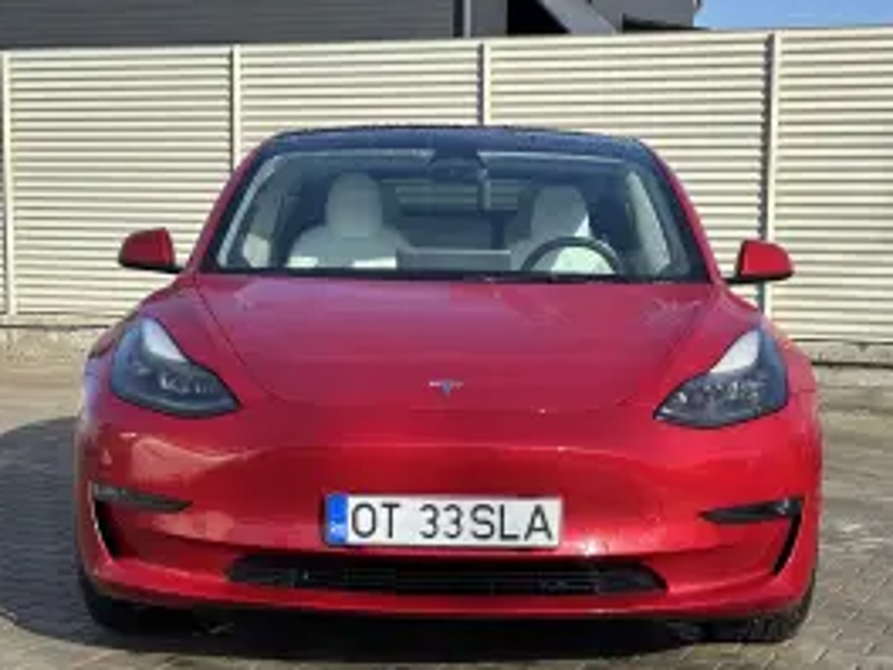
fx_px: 1832
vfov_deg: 20.7
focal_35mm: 71
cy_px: 389
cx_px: 436
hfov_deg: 27.4
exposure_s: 1/2062
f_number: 1.6
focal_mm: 5.96
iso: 32
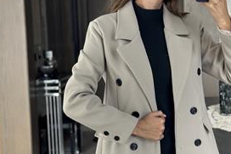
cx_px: 157
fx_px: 596
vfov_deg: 14.7
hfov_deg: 21.8
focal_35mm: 93
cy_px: 82
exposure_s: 1/60
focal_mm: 6.86
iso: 125
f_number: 1.78
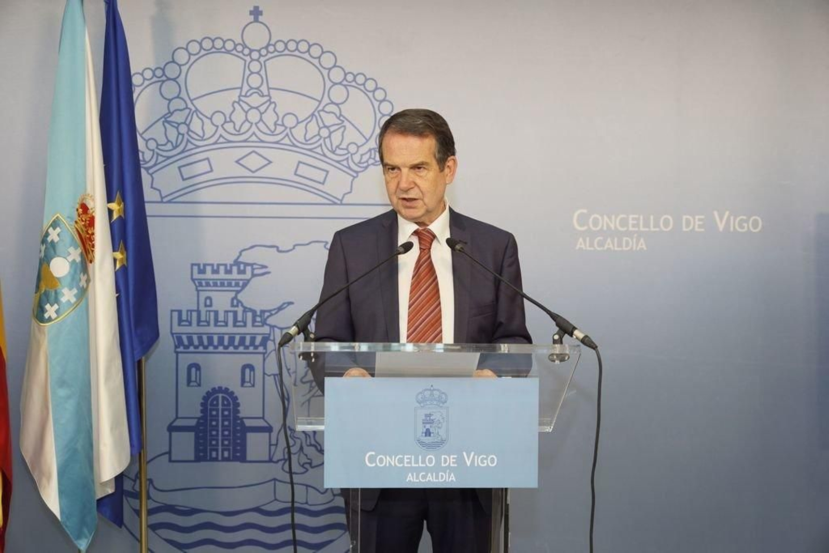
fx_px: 1209
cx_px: 414
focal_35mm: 52
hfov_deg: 37.8
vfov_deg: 25.8
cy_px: 276
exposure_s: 1/60
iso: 100
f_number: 2.8
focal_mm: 35
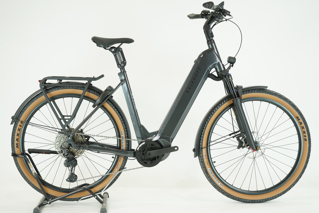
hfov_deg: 34.5
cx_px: 160
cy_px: 106
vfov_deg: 23.4
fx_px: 514
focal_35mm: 58
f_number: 5
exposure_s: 1/200
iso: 1600
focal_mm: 58
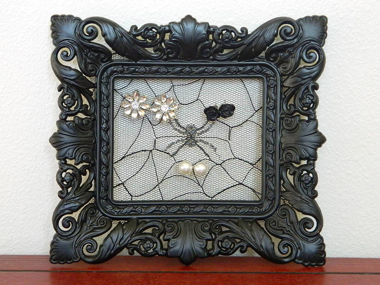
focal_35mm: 103
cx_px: 190
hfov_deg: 19.1
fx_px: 1131
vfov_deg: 14.4
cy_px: 142
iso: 400
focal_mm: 18.6
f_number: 4.5
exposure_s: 1/40
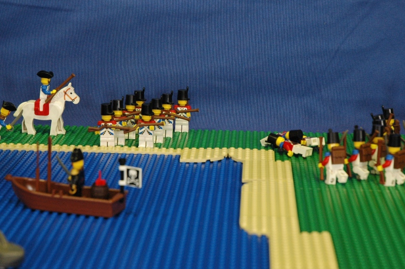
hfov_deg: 18.3
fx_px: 1258
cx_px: 224
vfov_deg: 12.2
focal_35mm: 112
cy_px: 123
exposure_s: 1/15
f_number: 6.3
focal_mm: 60
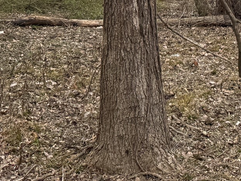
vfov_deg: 17.5
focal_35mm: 75
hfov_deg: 25.5
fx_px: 522
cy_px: -96
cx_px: 193
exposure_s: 1/368
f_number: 1.78
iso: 80
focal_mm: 6.76
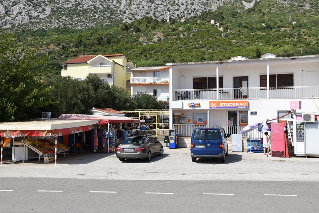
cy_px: 106
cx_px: 160
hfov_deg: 51.3
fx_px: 332
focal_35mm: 38
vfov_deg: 35.5
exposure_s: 1/320
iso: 100
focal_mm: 25
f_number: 9
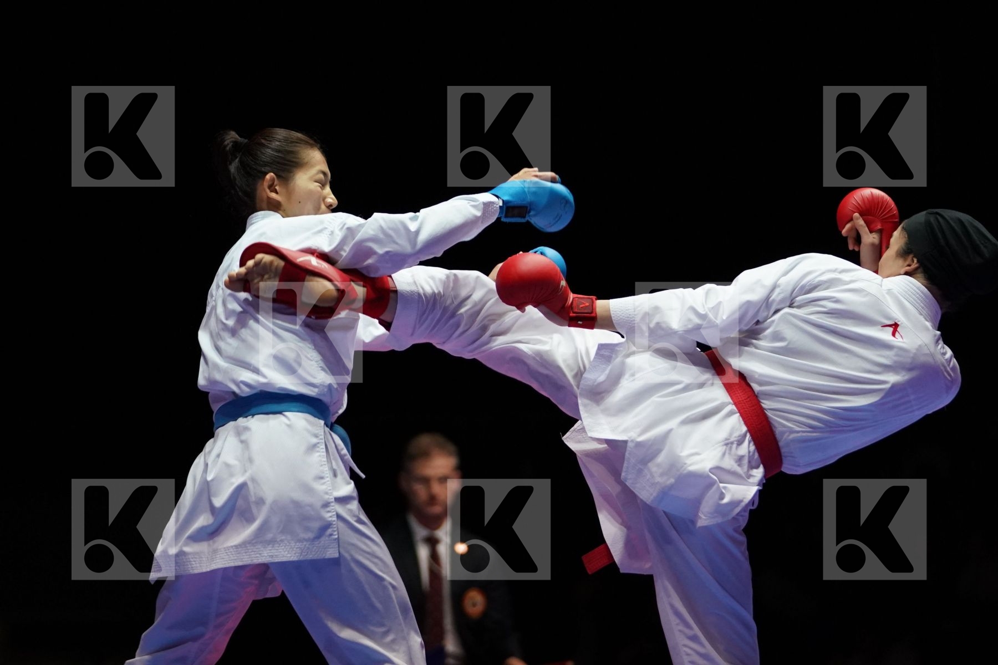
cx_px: 499
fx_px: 5322
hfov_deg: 10.7
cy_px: 332
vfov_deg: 7.2
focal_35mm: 192
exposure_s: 1/1000
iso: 3200
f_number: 2.8
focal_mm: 128
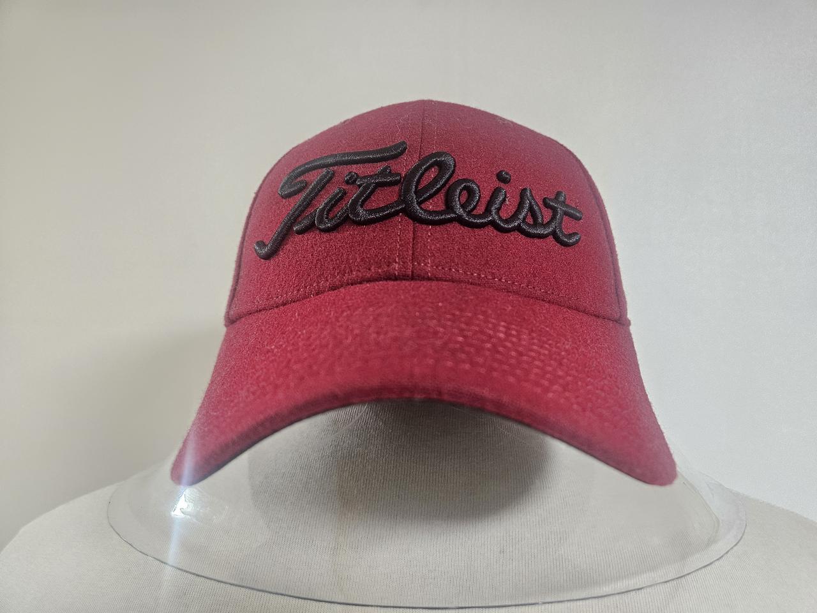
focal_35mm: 23
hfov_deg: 73.9
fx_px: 543
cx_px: 408
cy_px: 306
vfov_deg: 58.9
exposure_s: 1/60
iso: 640
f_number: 1.8
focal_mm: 5.4
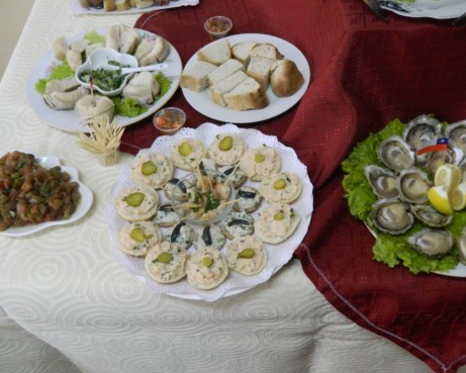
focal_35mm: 42
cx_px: 271
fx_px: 579
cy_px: 135
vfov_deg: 35.5
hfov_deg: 43.7
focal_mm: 5.6
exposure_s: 1/40
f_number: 3.2
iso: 360
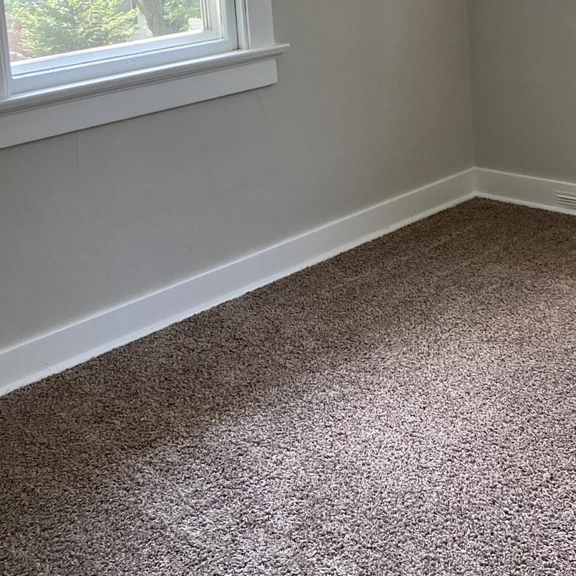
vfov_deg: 28.1
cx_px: 400
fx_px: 1111
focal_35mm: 59
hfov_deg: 28.8
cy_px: 66
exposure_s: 1/112
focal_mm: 3.99
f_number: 1.8
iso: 80
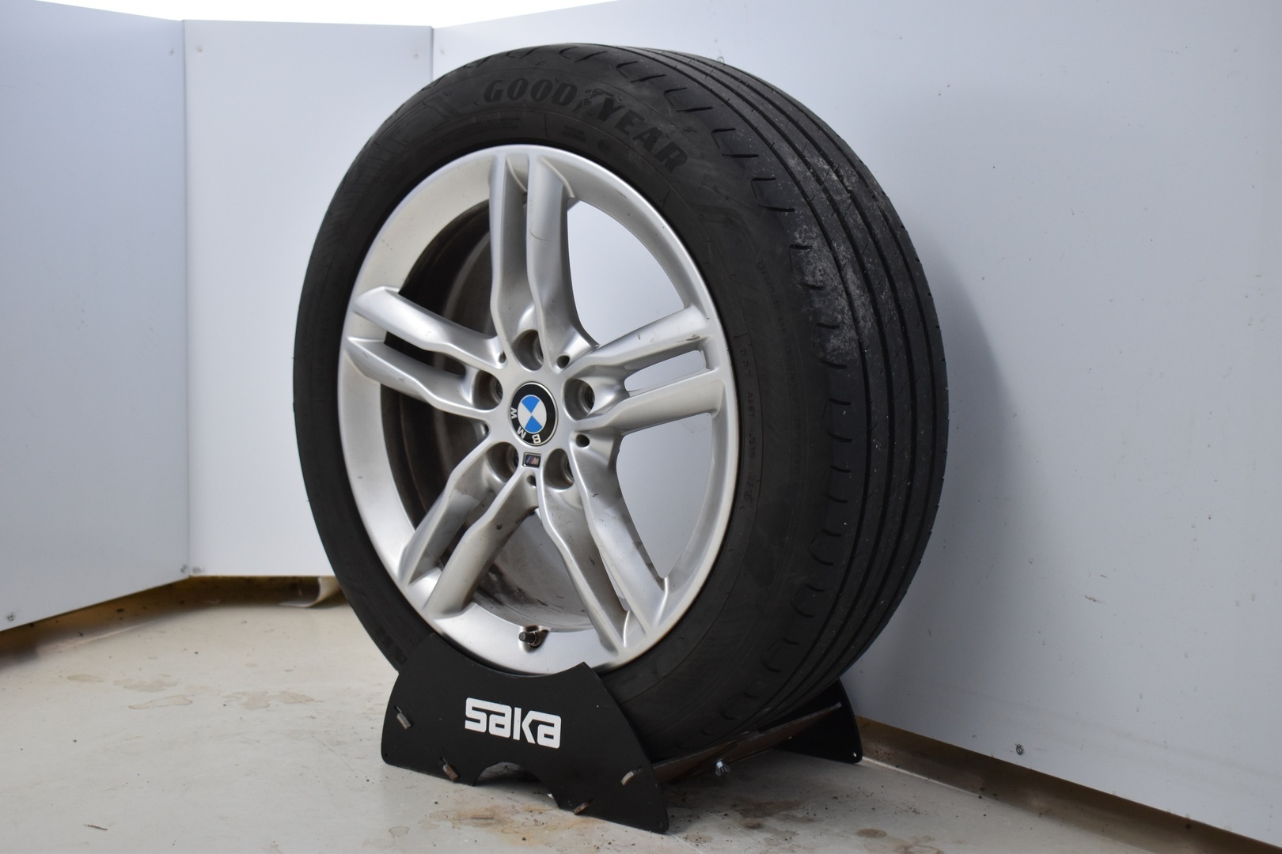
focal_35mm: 52
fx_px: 1869
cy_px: 427
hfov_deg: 37.9
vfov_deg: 25.8
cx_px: 641
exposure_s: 1/60
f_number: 4.5
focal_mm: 35
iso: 900
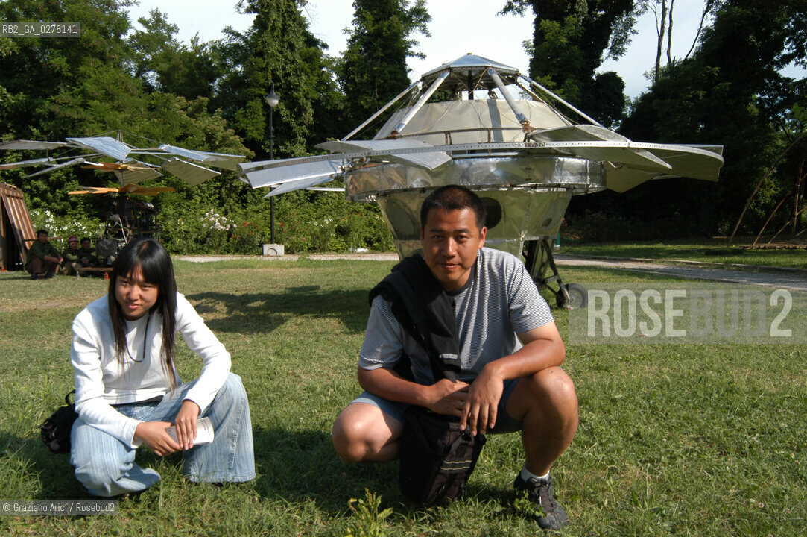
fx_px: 605
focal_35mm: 27
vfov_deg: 47.8
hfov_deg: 67.4
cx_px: 404
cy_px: 268
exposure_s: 1/320
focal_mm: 18
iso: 250
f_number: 10
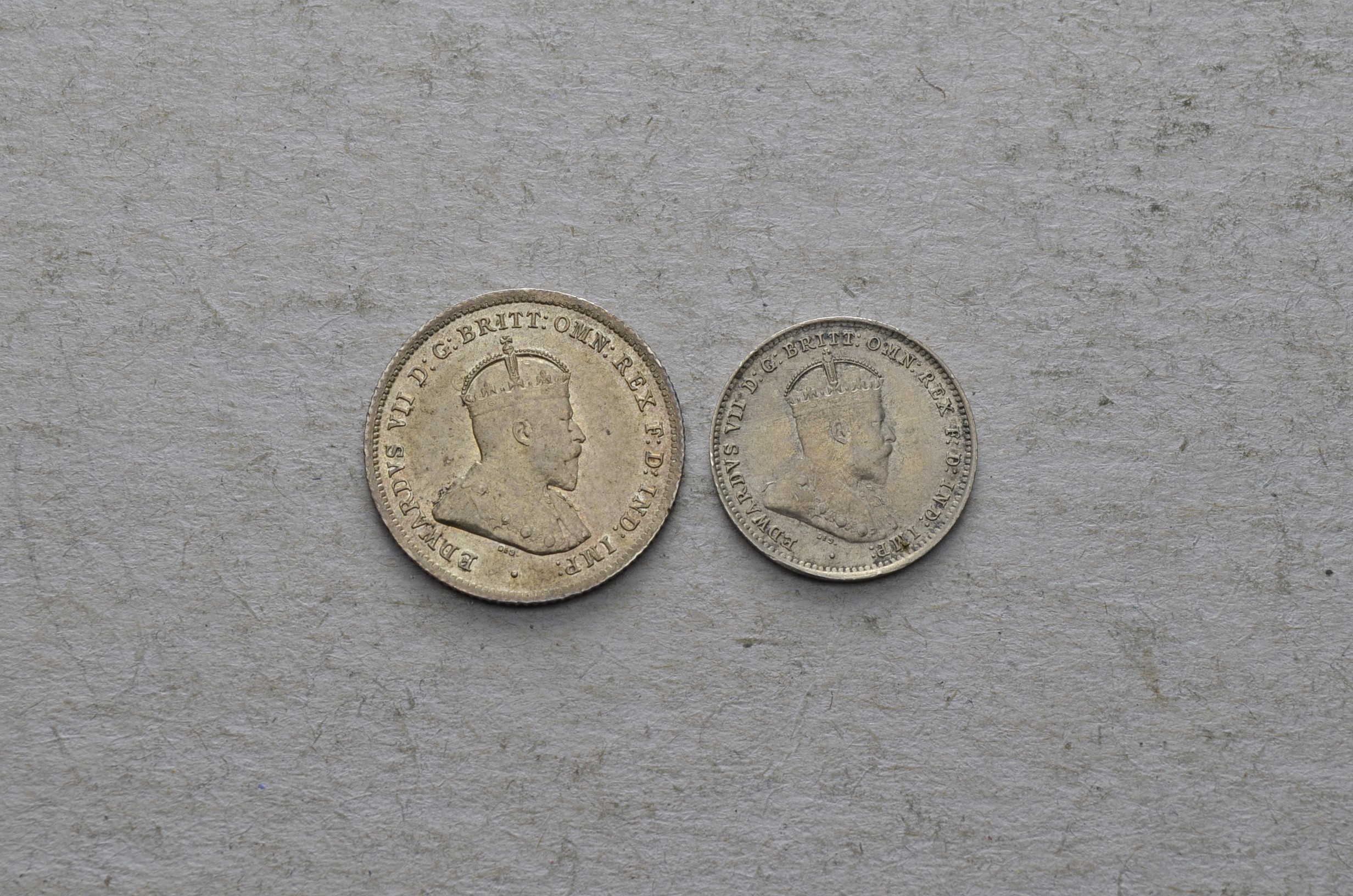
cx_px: 676
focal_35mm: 82
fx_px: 3094
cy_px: 448
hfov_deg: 24.7
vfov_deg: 16.5
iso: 400
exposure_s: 1/250
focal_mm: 55
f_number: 14
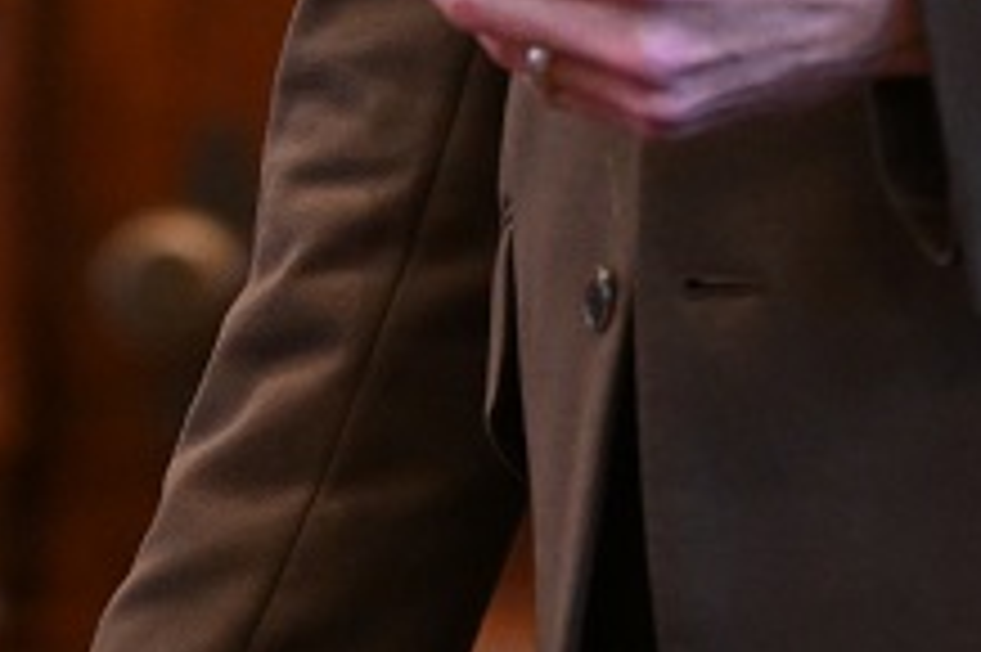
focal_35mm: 1103
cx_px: 176
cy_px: -994
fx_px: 30033
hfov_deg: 1.9
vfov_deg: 1.2
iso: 3200
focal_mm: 200
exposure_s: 1/200
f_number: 2.8
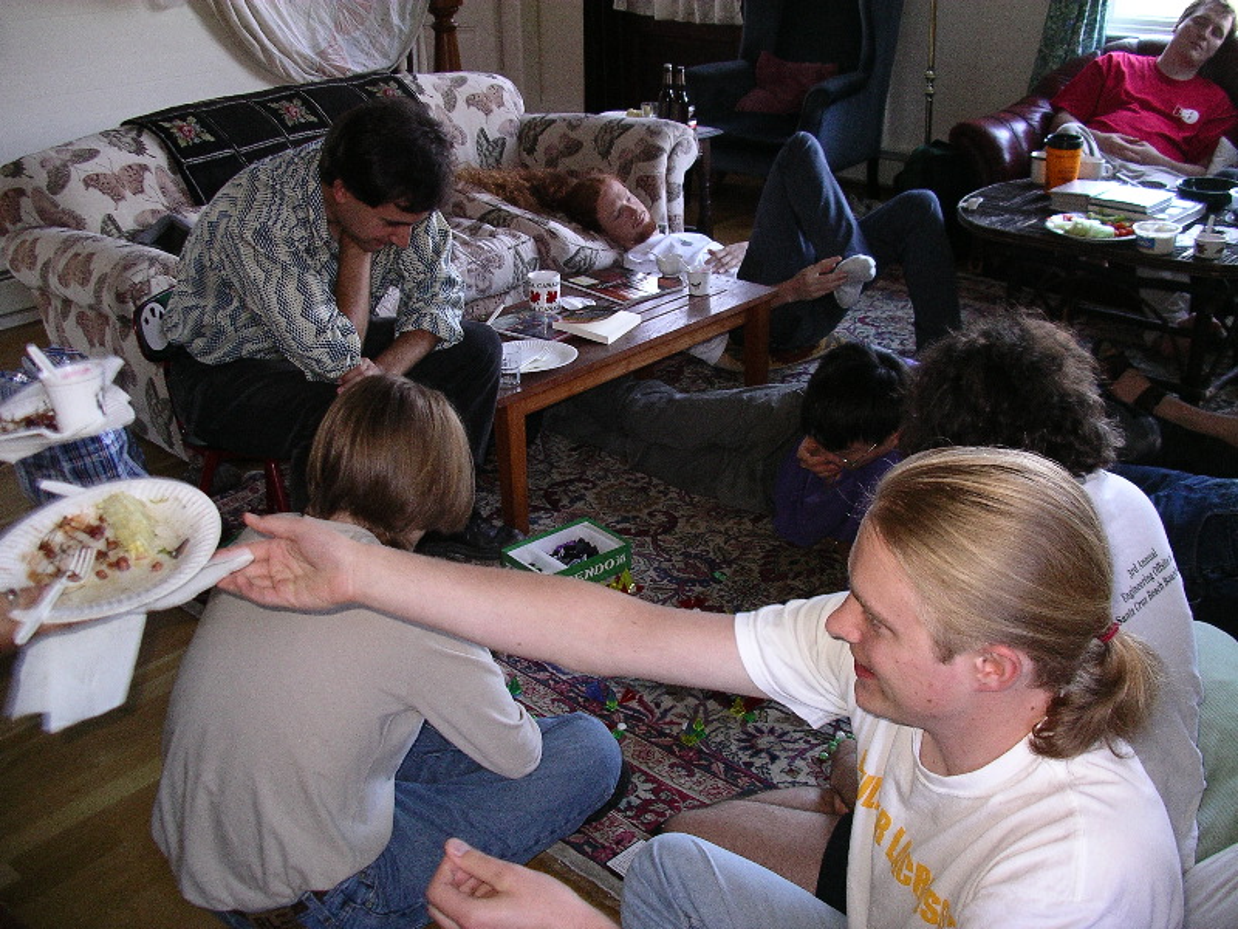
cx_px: 619
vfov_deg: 38.7
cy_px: 464
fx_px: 1323
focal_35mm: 37
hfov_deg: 50.1
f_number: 2.8
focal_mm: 7.8
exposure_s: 1/40
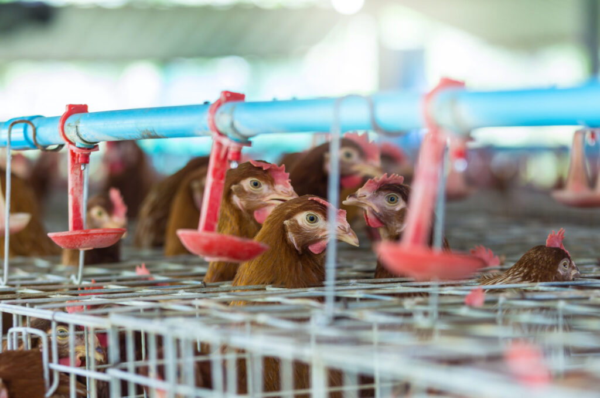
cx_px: 300
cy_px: 199
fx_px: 2495
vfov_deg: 9.1
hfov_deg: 13.7
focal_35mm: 150
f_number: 2.8
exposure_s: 1/80
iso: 400
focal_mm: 100
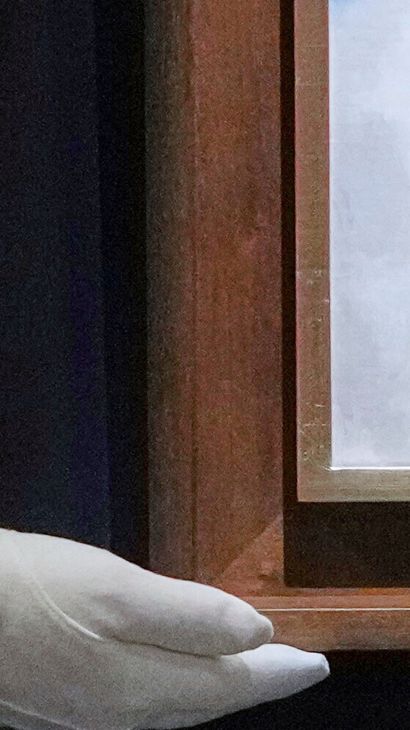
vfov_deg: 3.4
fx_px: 12323
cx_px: 1344
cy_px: -208
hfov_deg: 1.9
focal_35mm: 637
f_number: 4
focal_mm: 70
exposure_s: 1/125
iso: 4000
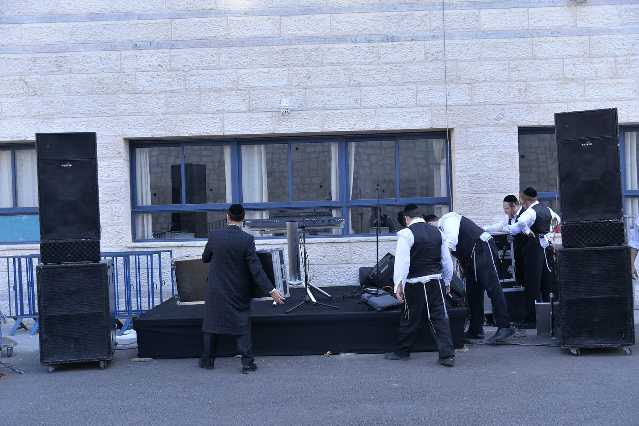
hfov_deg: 50.7
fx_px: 675
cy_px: 213
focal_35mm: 38
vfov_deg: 35.1
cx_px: 320
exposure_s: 1/200
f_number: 4
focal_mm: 38
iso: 200
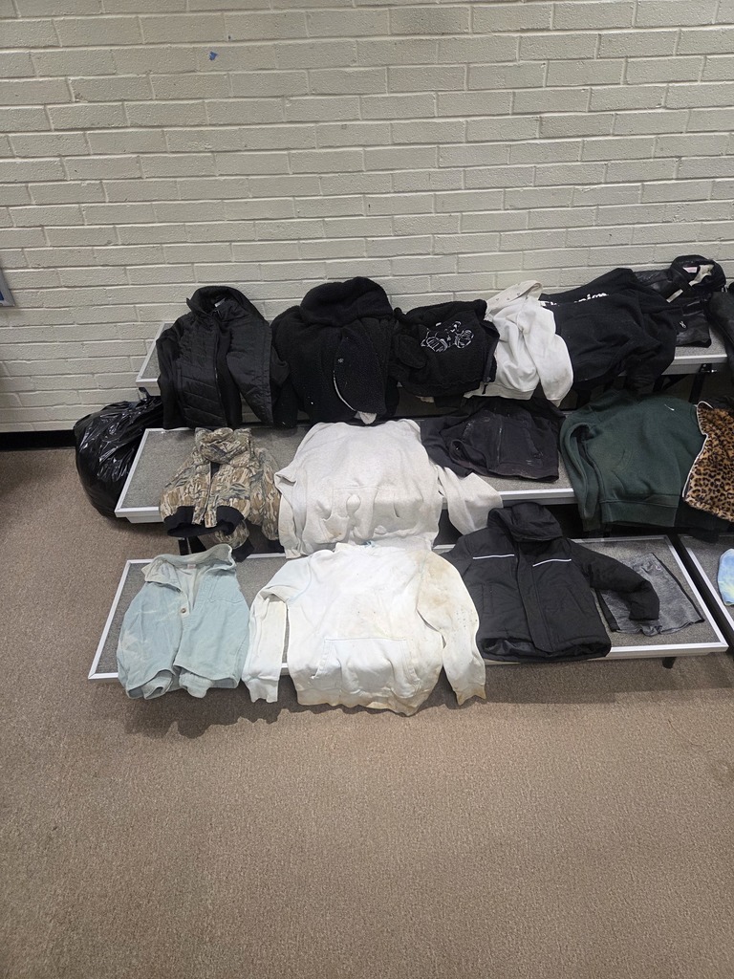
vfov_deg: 73.9
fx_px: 650
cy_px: 490
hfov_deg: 58.9
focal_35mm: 23
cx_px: 367
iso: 200
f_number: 1.8
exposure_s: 1/120
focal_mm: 5.4
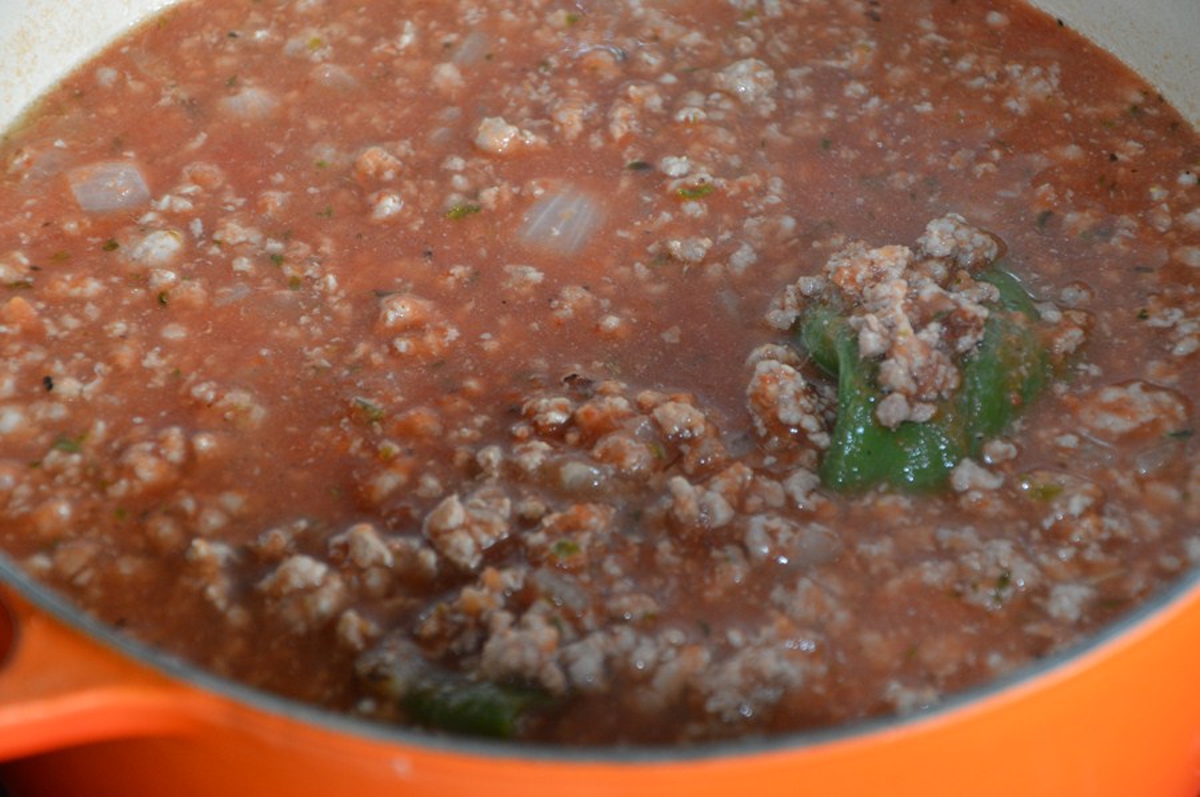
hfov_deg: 20.6
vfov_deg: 13.8
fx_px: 3296
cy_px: 398
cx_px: 600
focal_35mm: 99
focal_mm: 66
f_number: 5.3
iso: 900
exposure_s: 1/60
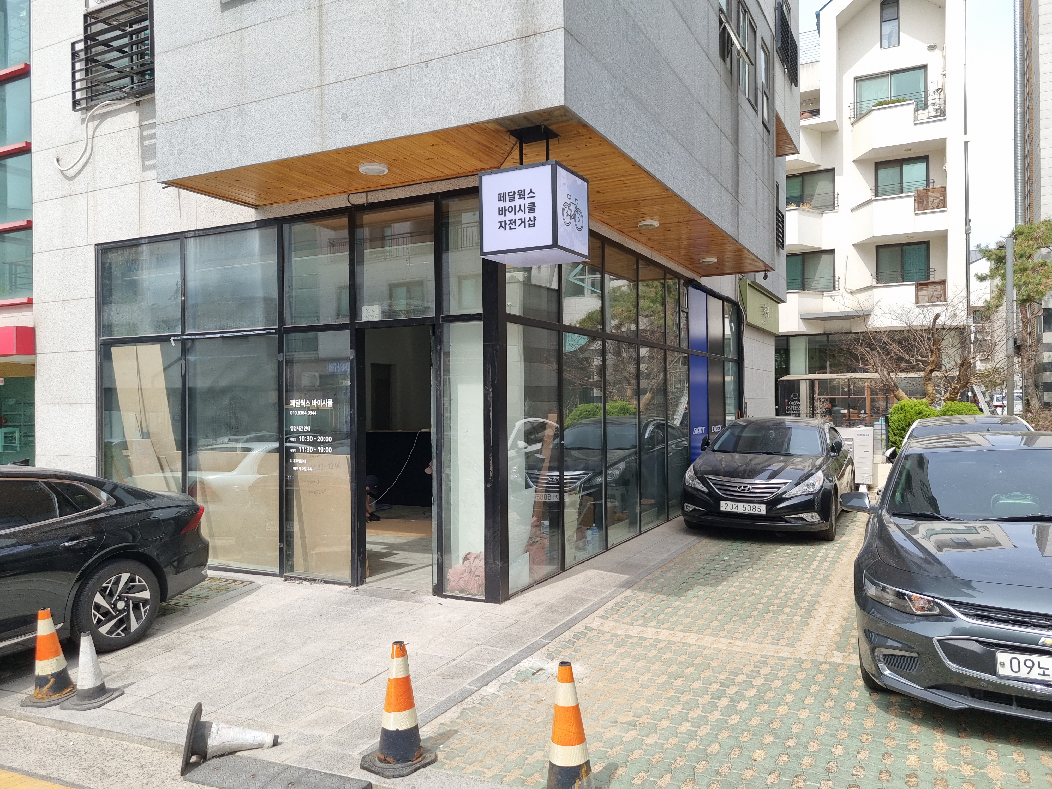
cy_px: 394
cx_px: 526
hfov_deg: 67.3
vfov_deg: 53.1
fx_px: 790
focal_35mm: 26
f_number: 1.8
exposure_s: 1/1508
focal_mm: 5.4
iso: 50
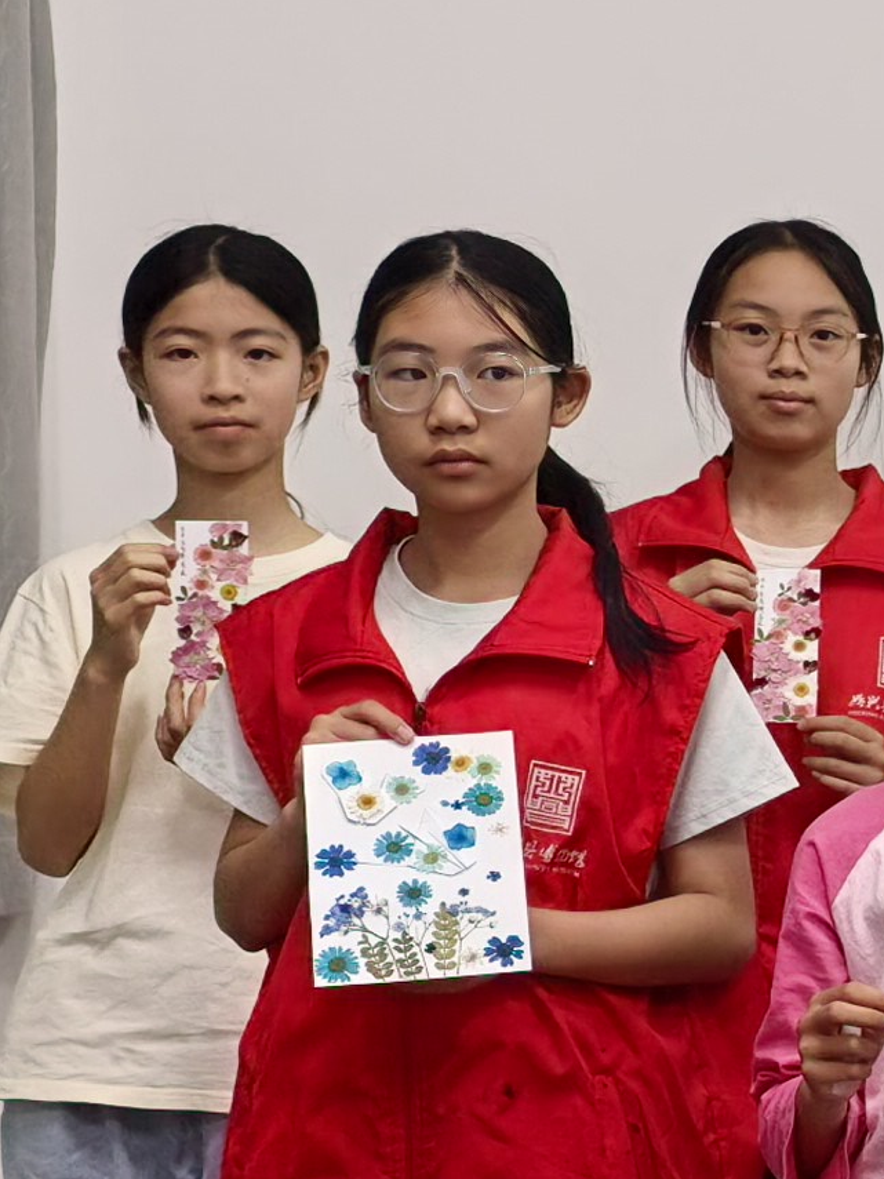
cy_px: 720
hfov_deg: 11.0
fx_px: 3917
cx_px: 2073
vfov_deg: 17.1
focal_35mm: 115
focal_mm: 8.5
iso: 50
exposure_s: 1/133
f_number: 1.6
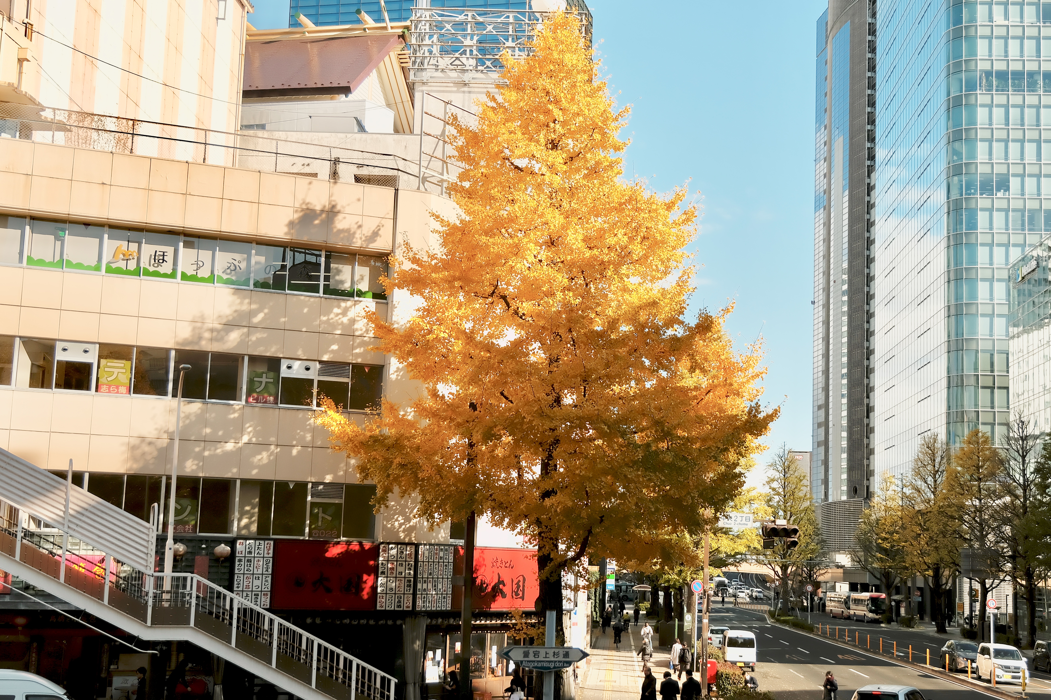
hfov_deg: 50.7
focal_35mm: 38
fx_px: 1109
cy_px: 350
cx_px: 526
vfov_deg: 35.0
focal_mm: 25.1
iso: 160
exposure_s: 1/3200
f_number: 2.8
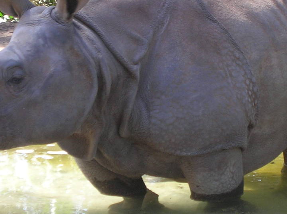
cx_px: 159
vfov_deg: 6.6
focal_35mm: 226
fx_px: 1872
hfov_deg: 8.8
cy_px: 80
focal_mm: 17.1
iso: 50
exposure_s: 1/41.3
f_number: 4.9
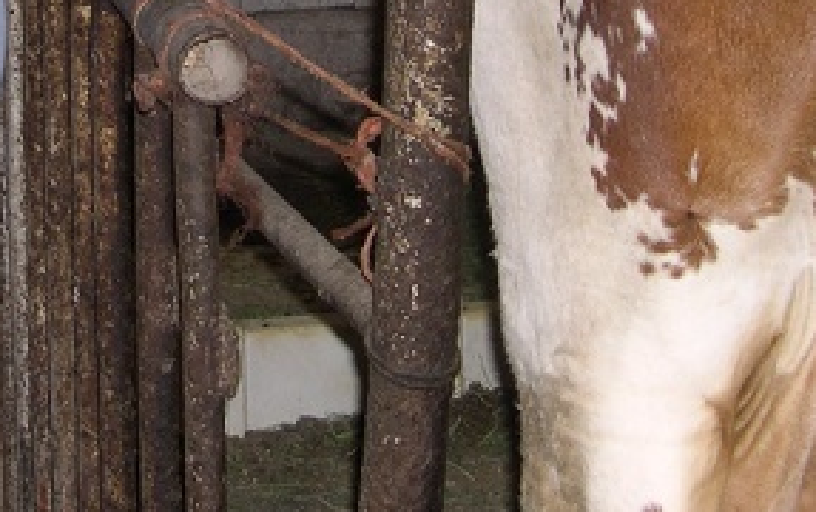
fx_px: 2471
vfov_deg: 11.4
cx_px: 111
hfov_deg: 18.5
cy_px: -236
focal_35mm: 111
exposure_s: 1/60
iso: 100
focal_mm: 8
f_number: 2.8
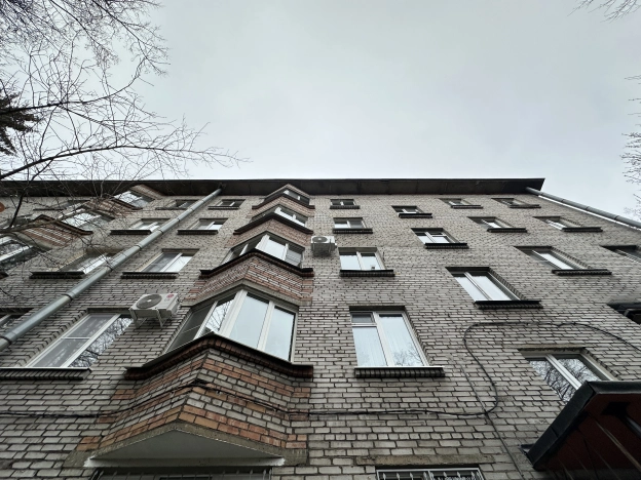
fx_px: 259
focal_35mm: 14
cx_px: 320
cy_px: 240
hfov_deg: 102.1
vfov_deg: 85.7
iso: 40
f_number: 2.2
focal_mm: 2.22
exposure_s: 1/99
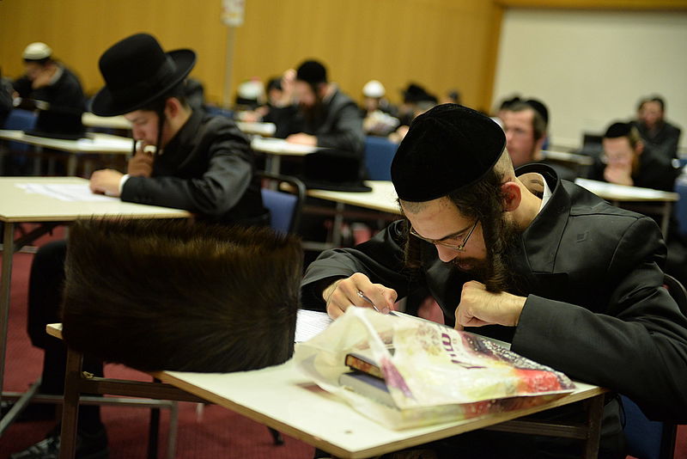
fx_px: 1069
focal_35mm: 56
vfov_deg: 24.2
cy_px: 230
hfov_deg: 35.6
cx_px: 344
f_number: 2.8
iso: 2500
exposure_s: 1/125
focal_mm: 56
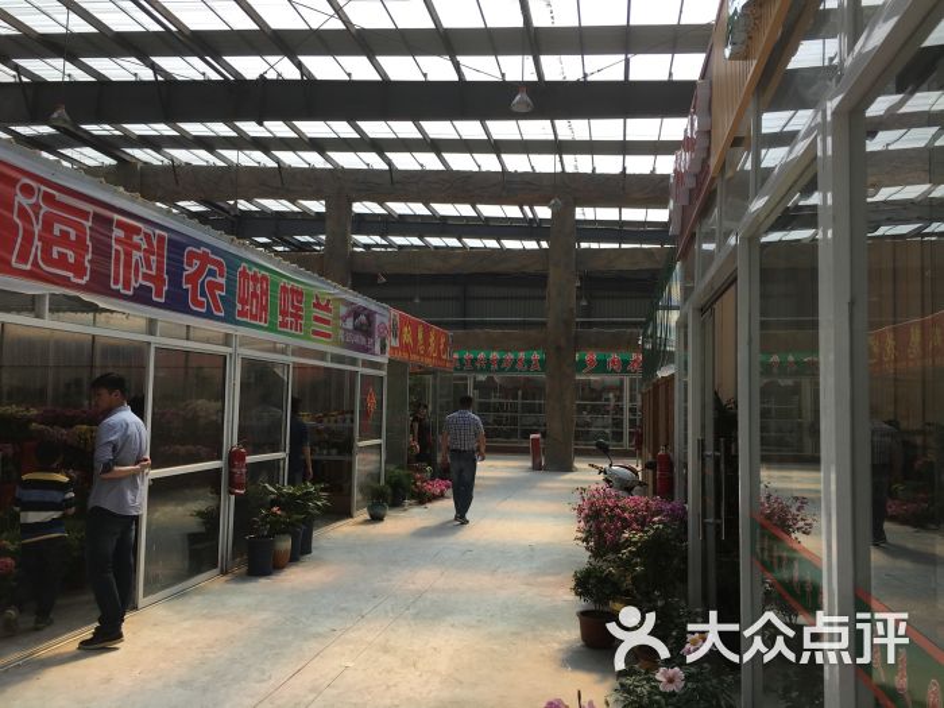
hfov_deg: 61.7
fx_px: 791
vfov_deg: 48.2
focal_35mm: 29
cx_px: 472
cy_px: 354
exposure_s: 1/894
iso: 25
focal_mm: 4.15
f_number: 2.2
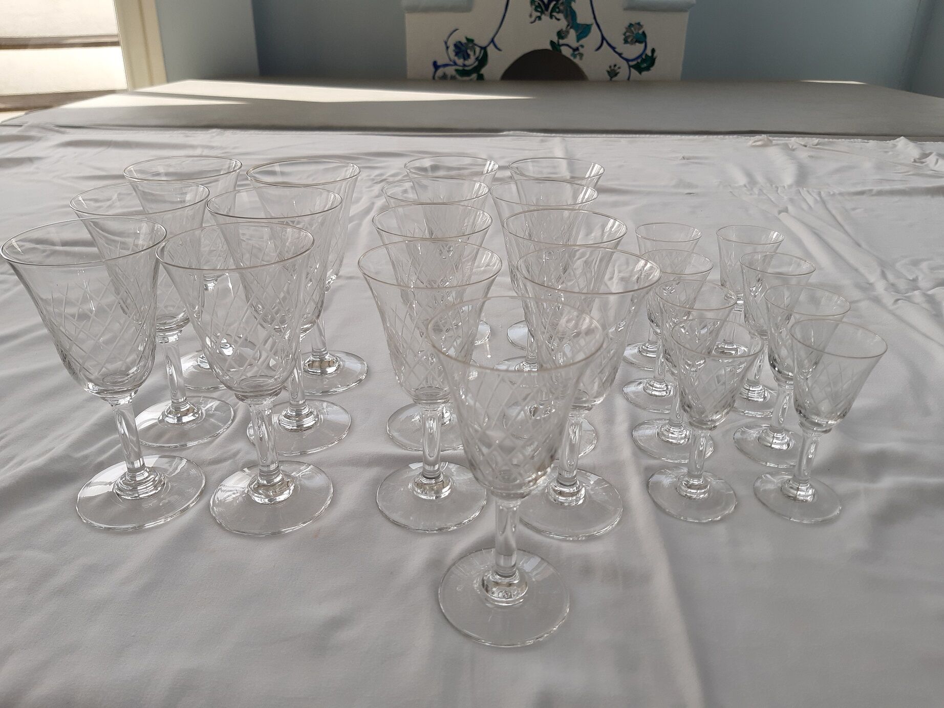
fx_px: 709
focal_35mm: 26
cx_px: 472
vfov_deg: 53.1
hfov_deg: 67.3
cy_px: 354
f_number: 1.7
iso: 40
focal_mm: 3.92
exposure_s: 1/477
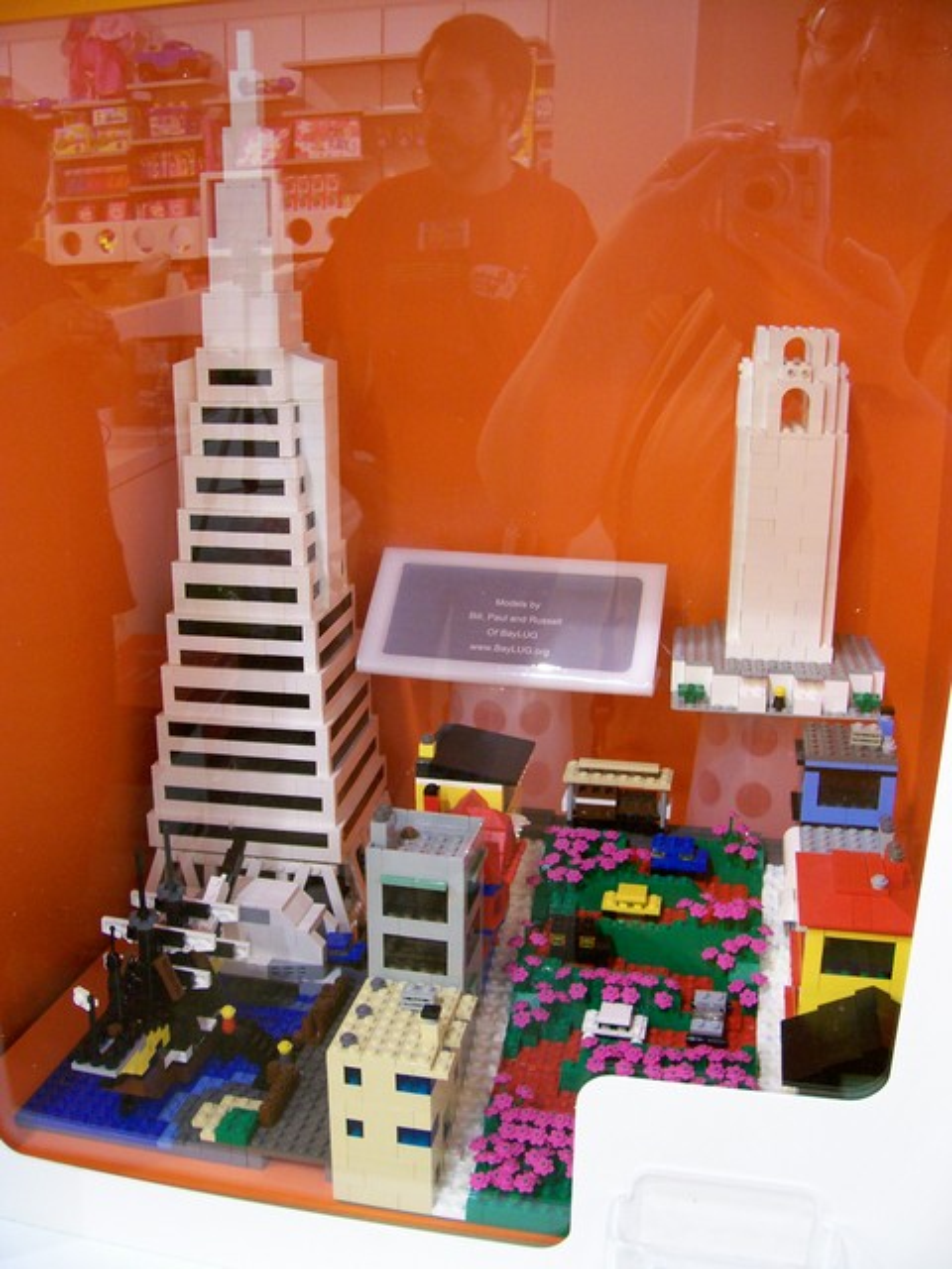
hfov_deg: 41.8
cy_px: 634
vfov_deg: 54.0
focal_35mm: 34
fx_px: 1247
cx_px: 476
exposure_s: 1/28
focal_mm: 5.6
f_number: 2.7
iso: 160
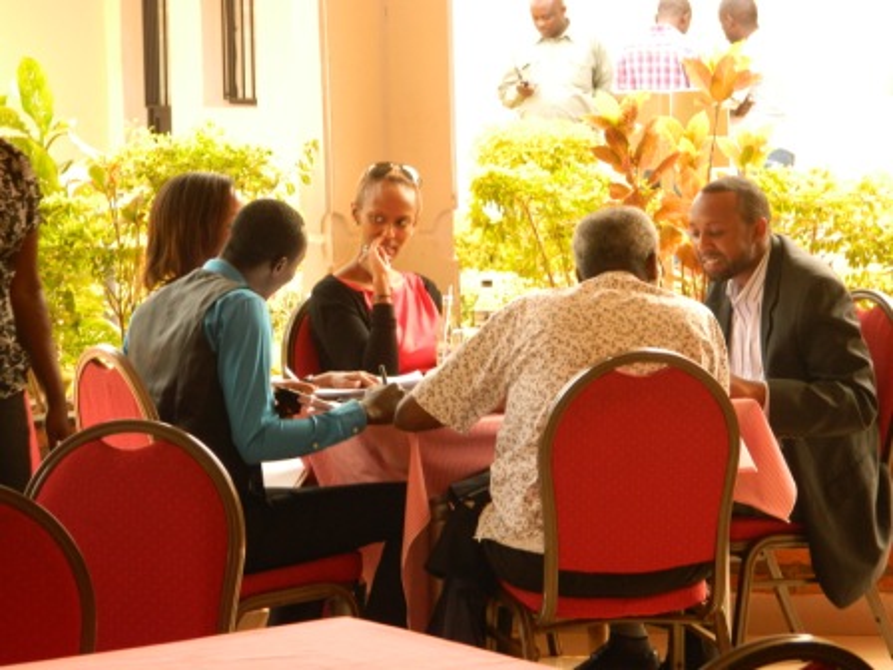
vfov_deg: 9.9
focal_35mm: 150
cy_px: 335
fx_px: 3870
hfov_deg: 13.2
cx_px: 446
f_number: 4.9
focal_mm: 27
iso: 200
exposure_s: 1/60
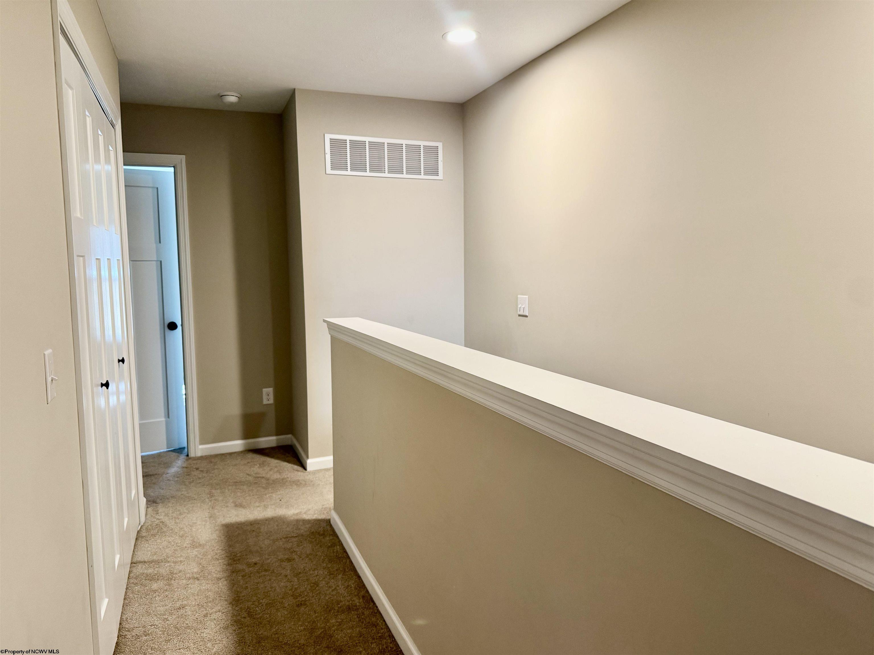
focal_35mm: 24
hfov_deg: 71.6
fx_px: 606
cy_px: 328
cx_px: 437
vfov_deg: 56.8
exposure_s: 1/60
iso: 200
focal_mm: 6.76
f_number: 1.78
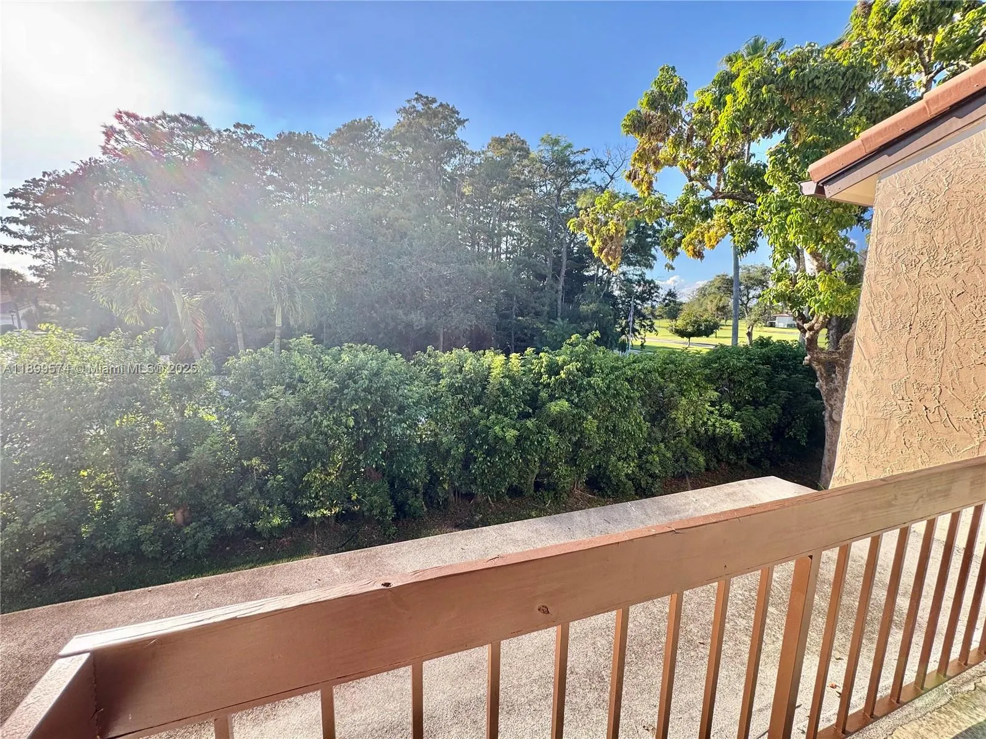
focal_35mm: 14
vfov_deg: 85.7
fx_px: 399
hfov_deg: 102.1
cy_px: 370
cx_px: 493
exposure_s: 1/227
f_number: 2.2
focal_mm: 2.22
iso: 40
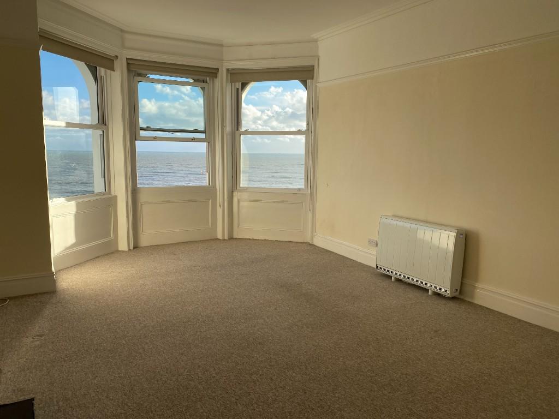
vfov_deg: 53.1
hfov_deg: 67.3
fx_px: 420
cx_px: 280
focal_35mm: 26
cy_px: 210
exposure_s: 1/905
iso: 32
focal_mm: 4.25
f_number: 1.8
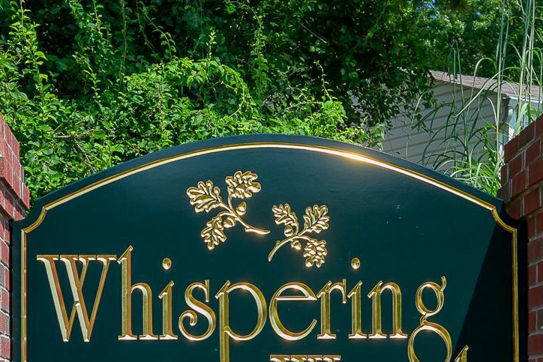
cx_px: 242
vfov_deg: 13.7
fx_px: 1493
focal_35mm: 99
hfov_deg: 20.6
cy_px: 341
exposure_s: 1/125
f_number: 5.6
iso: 250
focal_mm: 35
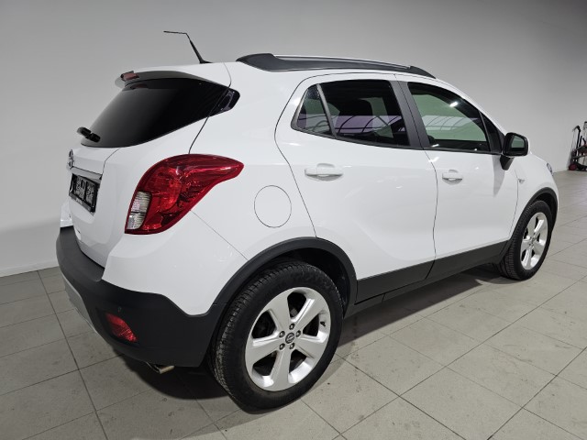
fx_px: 390
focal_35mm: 23
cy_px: 220
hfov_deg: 73.9
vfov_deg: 58.9
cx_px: 294
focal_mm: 6.3
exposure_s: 1/190
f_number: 1.7
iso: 125
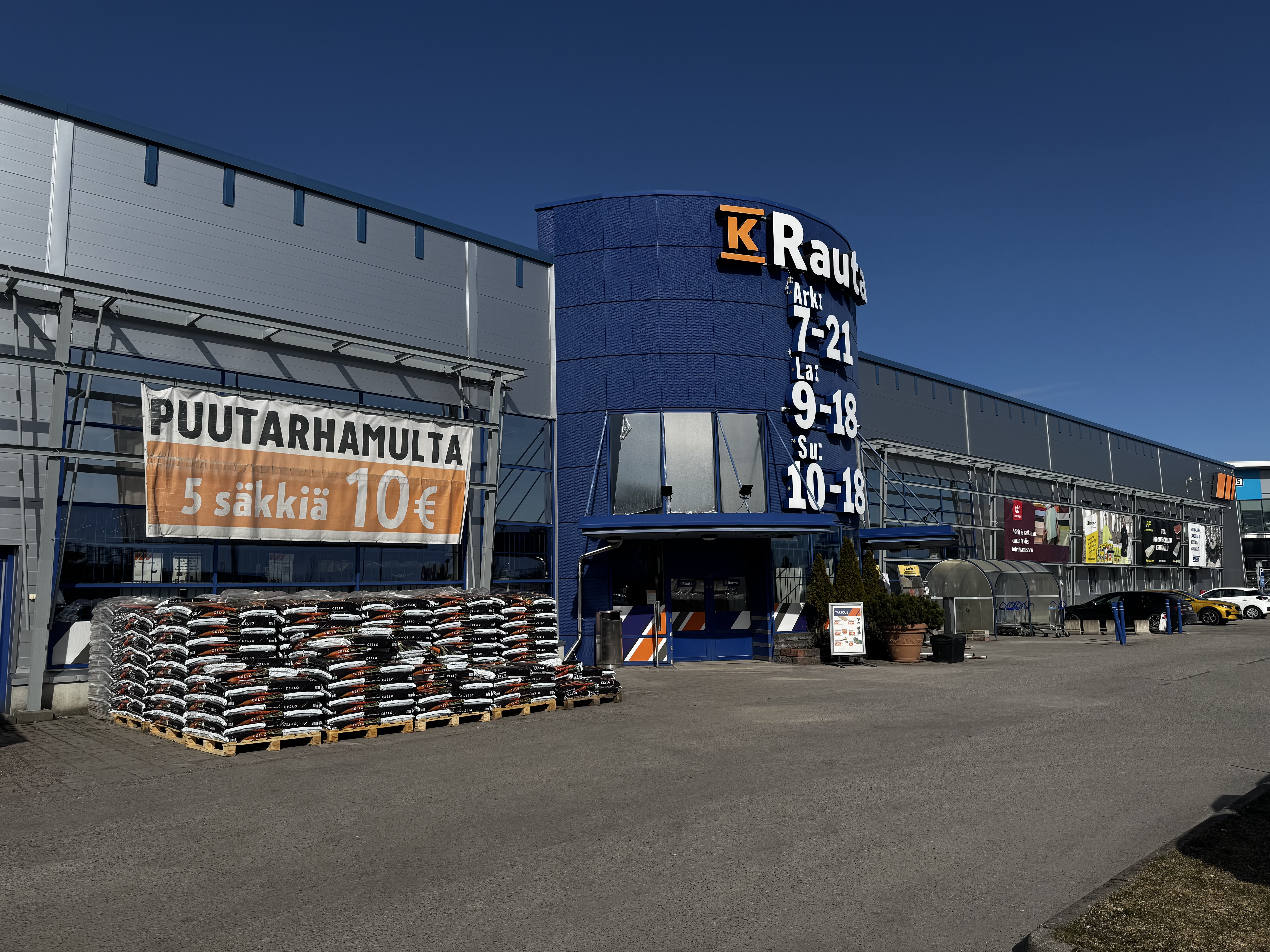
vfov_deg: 56.8
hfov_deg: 71.6
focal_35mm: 24
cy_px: 476
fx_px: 881
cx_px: 635
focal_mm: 6.76
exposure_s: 1/7937
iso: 80
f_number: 1.78
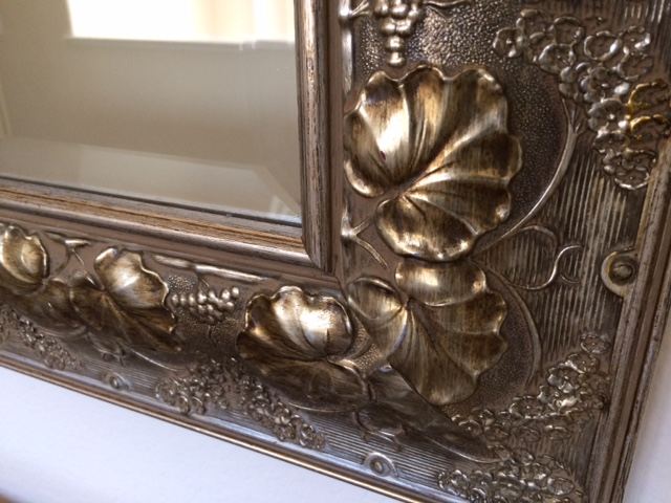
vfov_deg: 48.2
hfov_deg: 61.7
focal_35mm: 29
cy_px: 252
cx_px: 336
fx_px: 562
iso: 64
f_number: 2.2
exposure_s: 1/30
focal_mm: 4.15
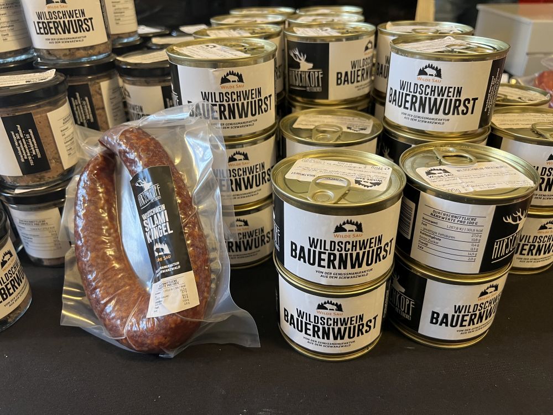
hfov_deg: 67.3
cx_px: 276
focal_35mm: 26
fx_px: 415
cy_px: 208
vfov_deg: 53.1
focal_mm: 5.7
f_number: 1.5
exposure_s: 1/50
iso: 200
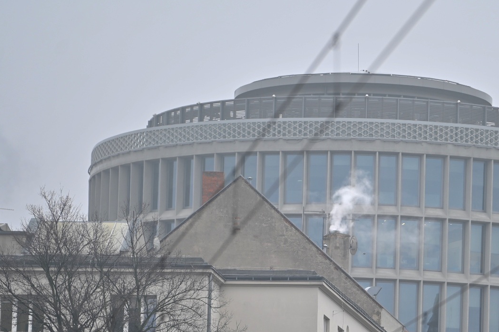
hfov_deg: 7.4
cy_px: 247
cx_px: 343
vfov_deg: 4.9
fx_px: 3853
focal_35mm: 278
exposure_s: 1/400
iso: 100
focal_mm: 180
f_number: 3.2
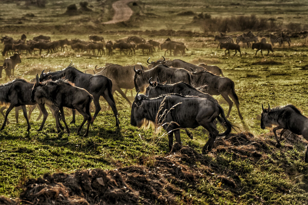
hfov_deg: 6.5
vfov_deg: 4.4
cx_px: 154
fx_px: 2695
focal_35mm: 315
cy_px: 102
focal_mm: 210
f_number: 5.6
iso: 400
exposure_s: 1/640
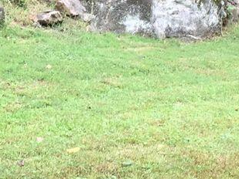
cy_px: -13
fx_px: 884
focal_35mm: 128
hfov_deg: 15.3
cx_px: 32
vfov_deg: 11.4
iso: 50
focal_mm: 4.15
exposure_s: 1/120
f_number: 2.2
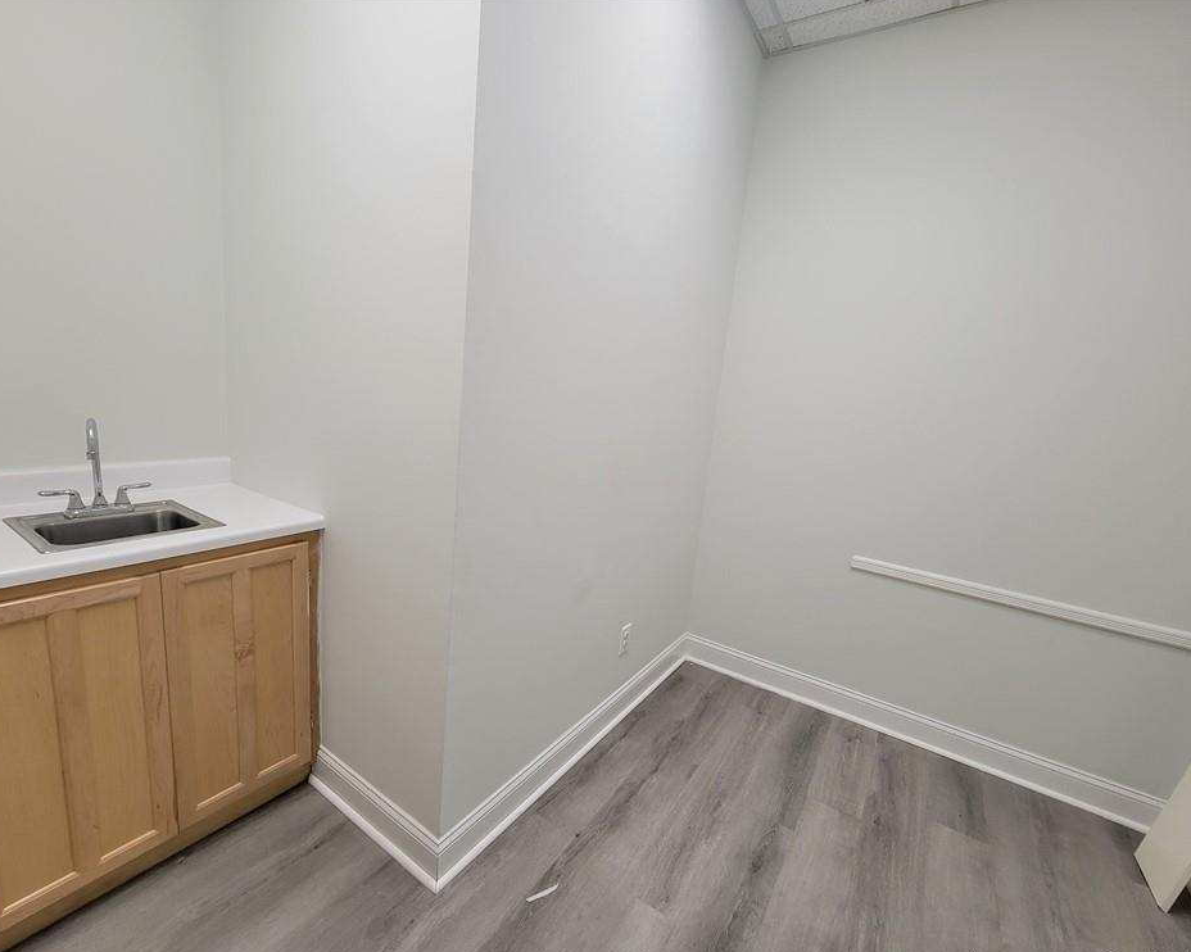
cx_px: 578
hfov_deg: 100.7
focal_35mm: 14
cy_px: 486
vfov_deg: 87.9
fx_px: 493
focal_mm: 2.2
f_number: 2.2
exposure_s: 1/60
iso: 200
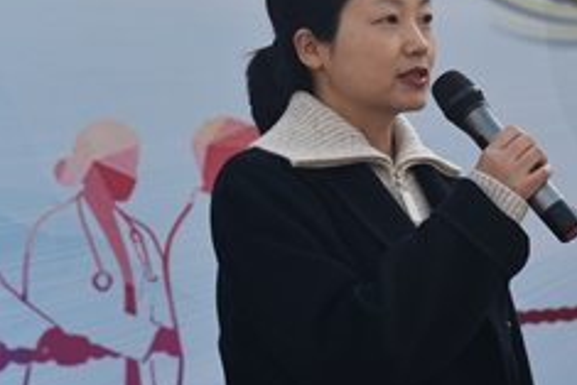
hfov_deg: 17.6
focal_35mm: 116
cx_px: 378
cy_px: 39
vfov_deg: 11.8
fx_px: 1860
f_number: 5.6
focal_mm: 58
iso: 280
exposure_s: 1/500
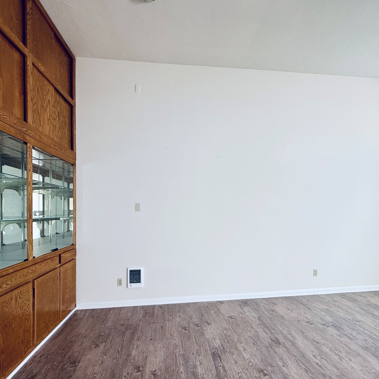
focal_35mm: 19
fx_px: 235
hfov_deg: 77.6
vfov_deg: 77.4
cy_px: 210
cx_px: 203
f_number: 2.2
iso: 80
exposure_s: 1/120
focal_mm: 2.22
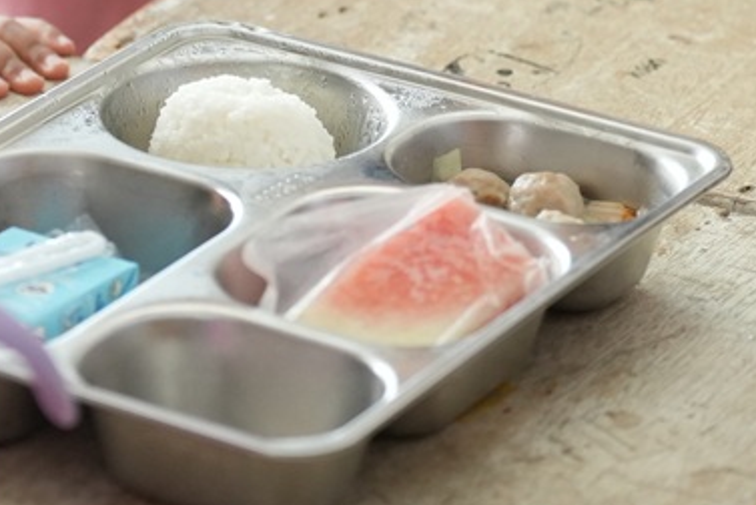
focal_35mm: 264
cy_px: -122
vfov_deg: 5.2
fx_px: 5548
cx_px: -10
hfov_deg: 7.8
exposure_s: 1/250
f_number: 2.8
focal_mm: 83
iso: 2500
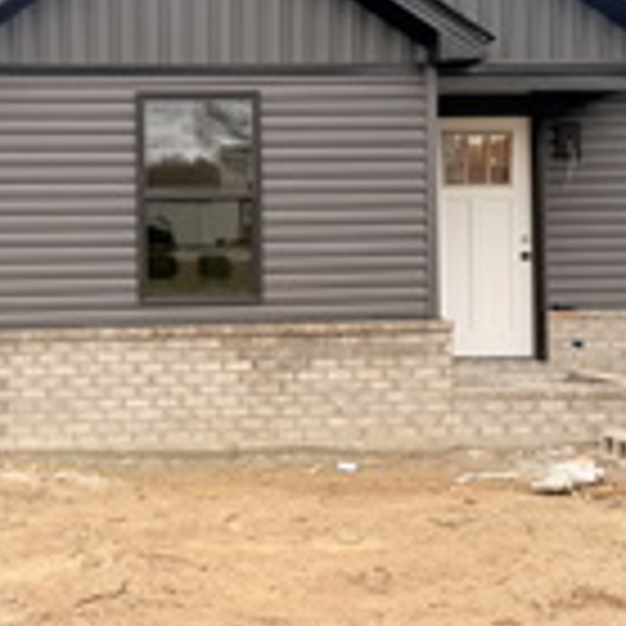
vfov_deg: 28.0
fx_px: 1248
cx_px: 153
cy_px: 230
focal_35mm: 61
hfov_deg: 27.7
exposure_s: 1/683
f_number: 1.78
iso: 80
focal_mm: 6.76
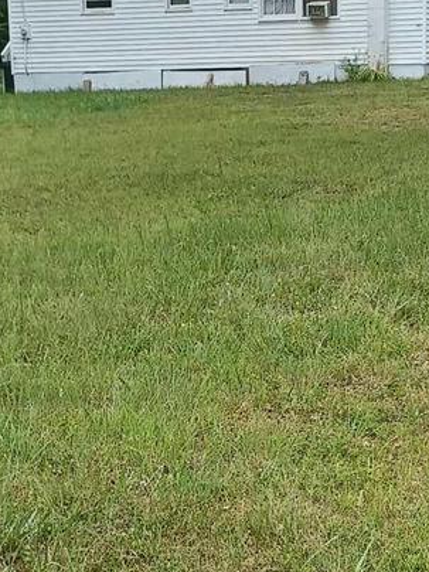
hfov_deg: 15.5
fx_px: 1570
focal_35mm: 95
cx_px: 170
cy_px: 436
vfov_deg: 20.5
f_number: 1.8
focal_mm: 4.6
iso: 32
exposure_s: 1/275
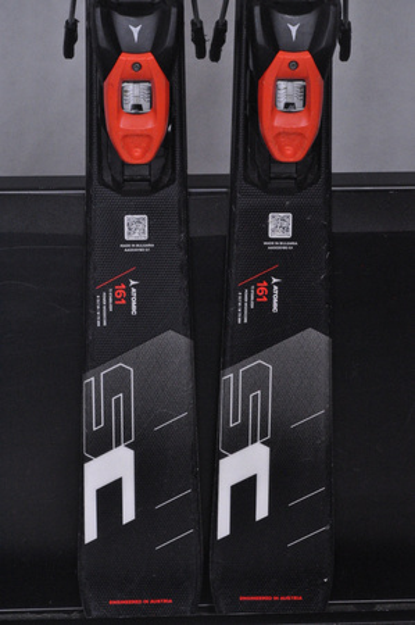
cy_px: 312
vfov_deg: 16.1
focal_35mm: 128
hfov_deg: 10.7
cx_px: 208
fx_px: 2210
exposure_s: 1/125
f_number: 9.5
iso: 3200
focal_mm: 85
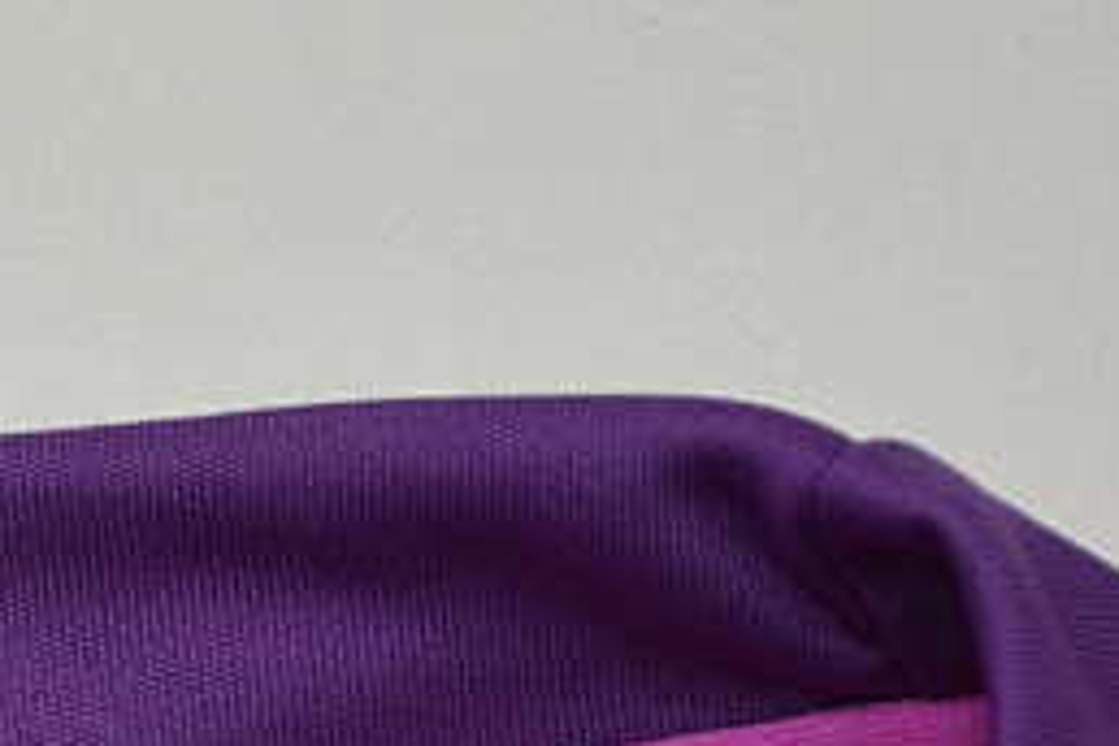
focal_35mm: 282
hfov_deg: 7.1
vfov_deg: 4.8
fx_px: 8768
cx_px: -815
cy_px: 1453
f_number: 8
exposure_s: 1/200
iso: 400
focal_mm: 45
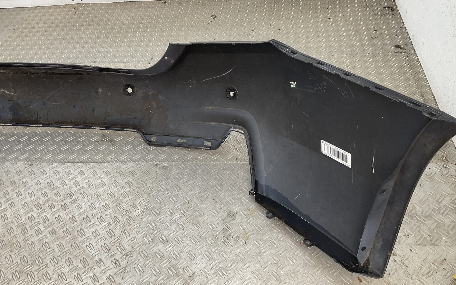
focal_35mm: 33
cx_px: 235
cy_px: 126
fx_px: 410
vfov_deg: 38.3
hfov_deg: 58.1
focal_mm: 3
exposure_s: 1/100
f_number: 1.8
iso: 25
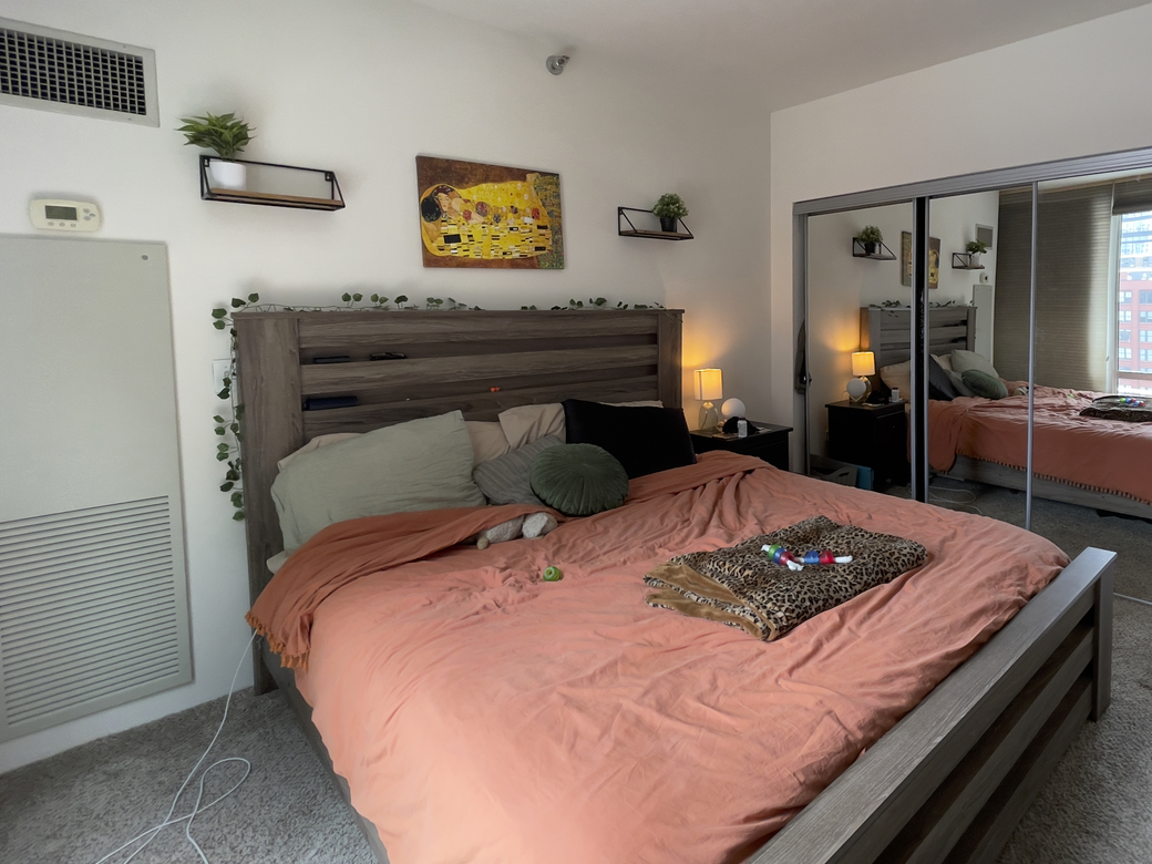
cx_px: 727
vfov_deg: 70.8
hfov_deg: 85.9
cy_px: 344
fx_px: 599
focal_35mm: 18
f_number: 2.4
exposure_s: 1/120
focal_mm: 1.54
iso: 250
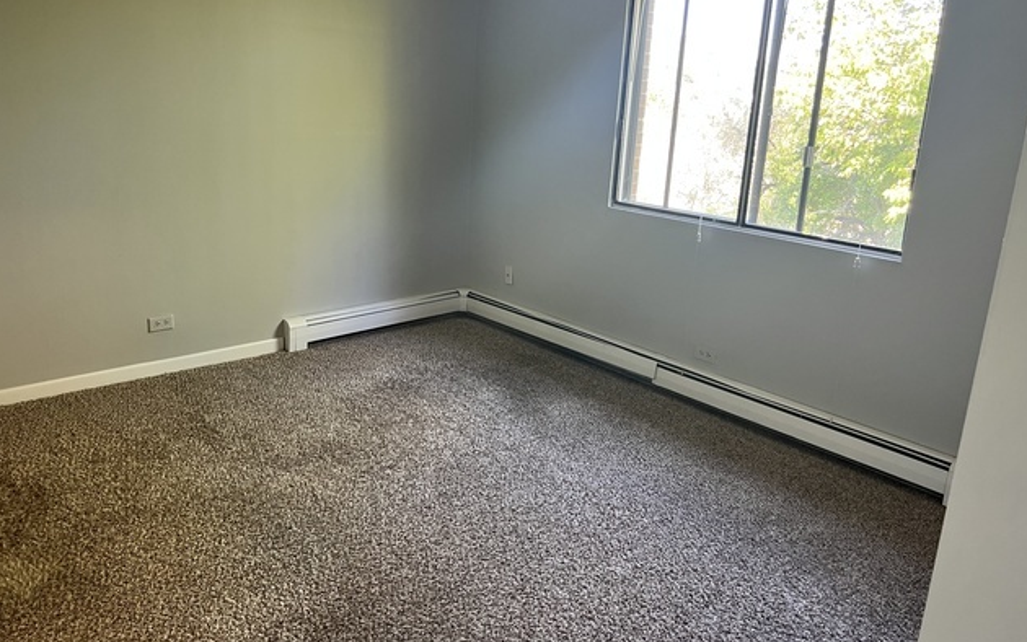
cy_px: 272
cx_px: 512
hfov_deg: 66.5
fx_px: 784
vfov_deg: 44.4
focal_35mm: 28
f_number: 1.5
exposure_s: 1/60
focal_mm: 5.7
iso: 125
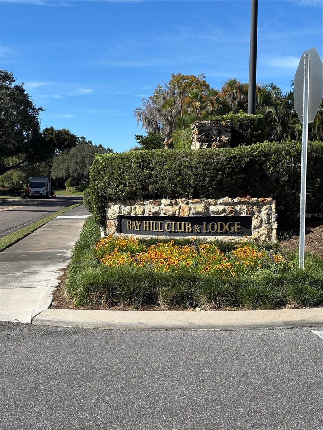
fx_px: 647
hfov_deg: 28.0
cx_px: 162
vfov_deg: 36.8
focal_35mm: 52
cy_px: 215
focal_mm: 5.96
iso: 32
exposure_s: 1/2193
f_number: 1.6
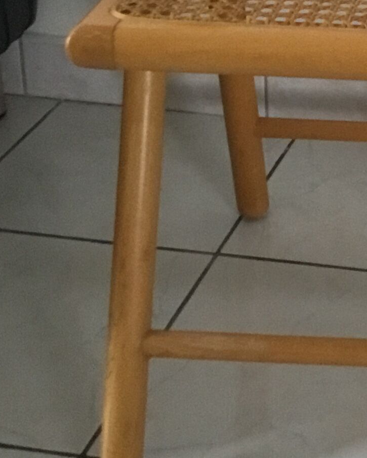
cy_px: -25
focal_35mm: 109
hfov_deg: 13.2
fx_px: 1480
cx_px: 575
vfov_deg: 17.1
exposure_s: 1/33
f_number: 2.4
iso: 160
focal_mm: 3.3
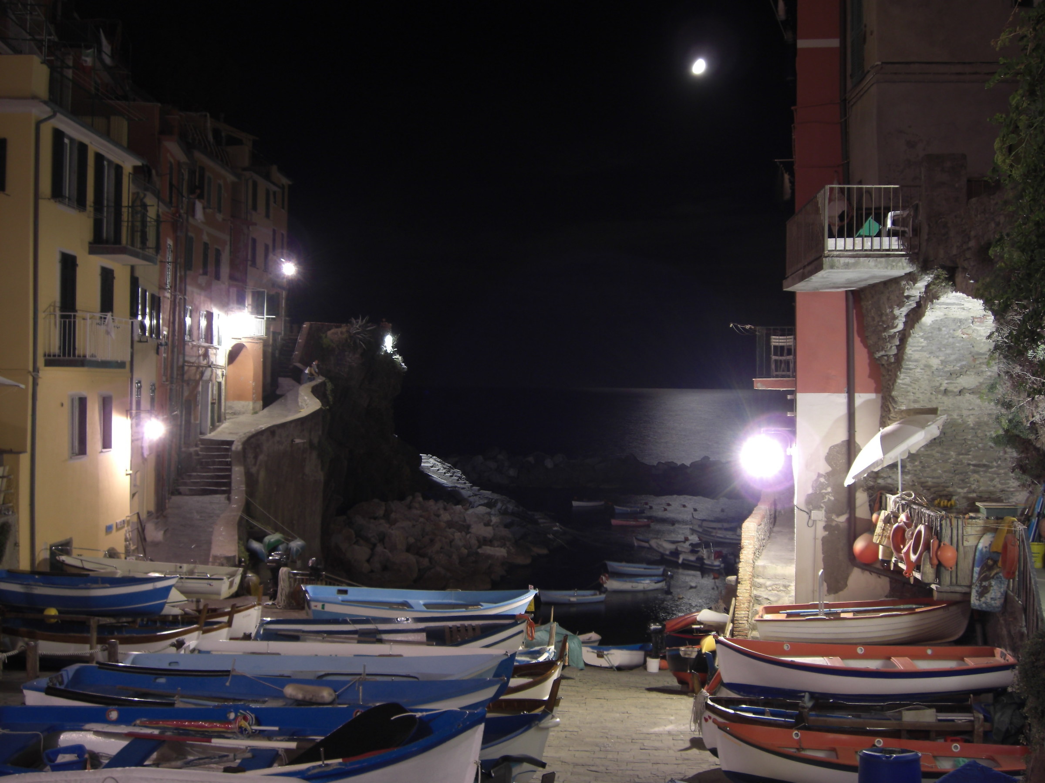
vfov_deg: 37.7
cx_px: 522
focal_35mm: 38
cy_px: 392
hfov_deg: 49.0
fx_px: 1147
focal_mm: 7.9
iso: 80
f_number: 2.8
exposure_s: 2
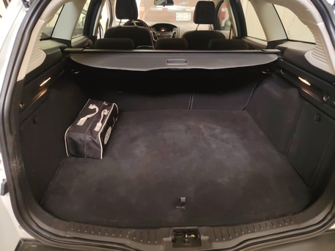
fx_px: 232
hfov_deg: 71.6
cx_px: 168
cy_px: 126
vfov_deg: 56.8
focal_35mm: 24
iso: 2050
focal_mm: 5.25
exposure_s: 1/100
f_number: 1.75
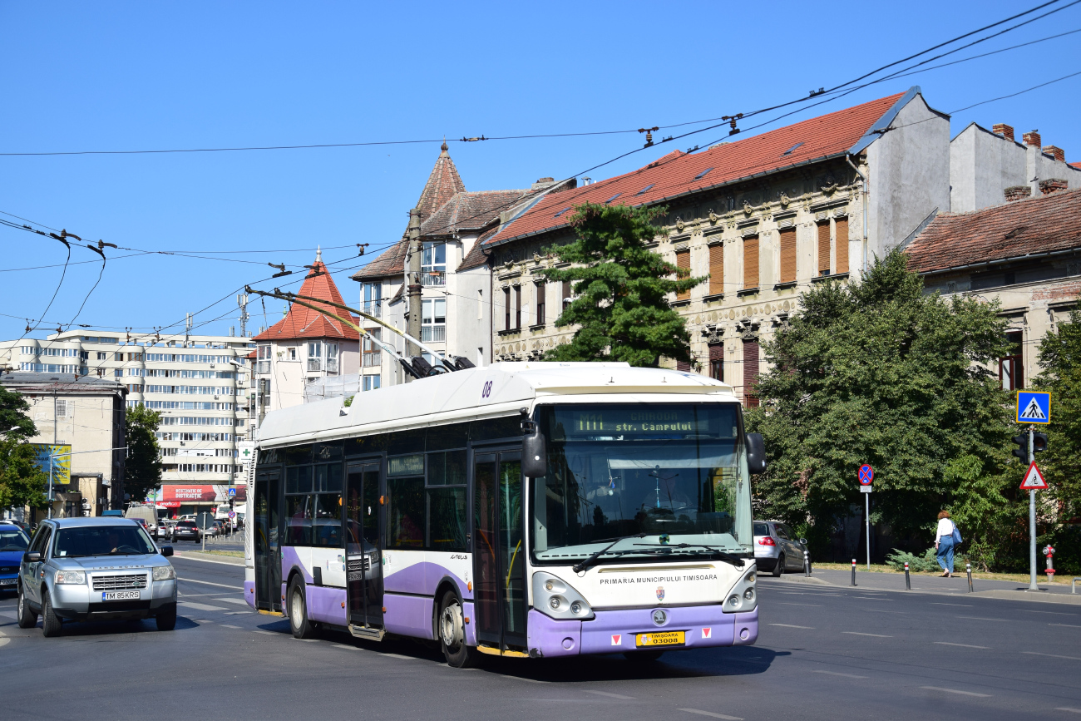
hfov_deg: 29.9
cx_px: 540
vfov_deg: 20.2
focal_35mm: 68
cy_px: 360
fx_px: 2027
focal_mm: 45
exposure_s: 1/1000
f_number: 6.3
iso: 200
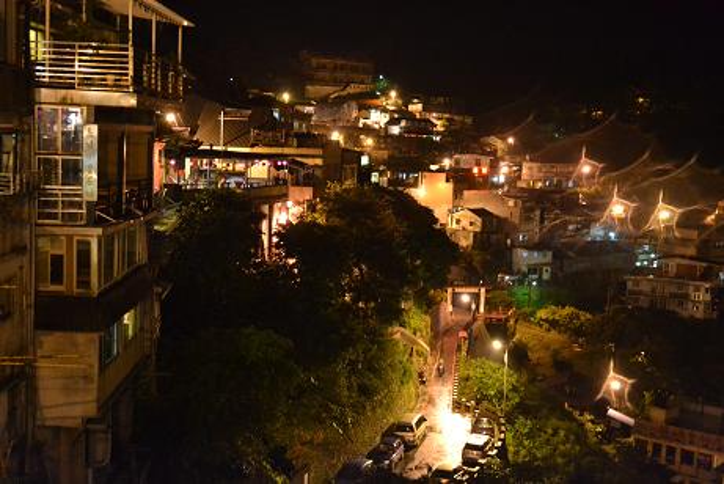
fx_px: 966
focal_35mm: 48
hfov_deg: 41.1
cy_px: 242
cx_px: 362
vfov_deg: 28.1
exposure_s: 1/6
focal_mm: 32
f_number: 4.8
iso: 3200
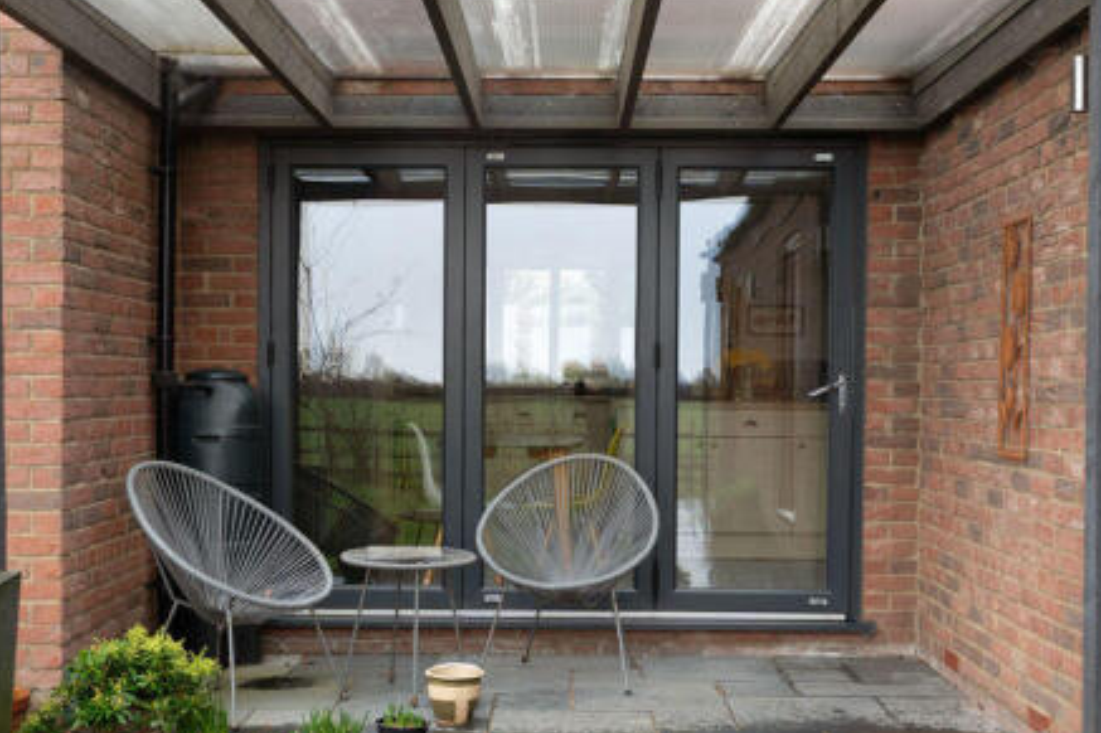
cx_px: 533
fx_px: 1467
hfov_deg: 41.1
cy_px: 414
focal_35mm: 48
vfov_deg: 28.0
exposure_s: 1/30
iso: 400
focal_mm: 21.9
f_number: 4
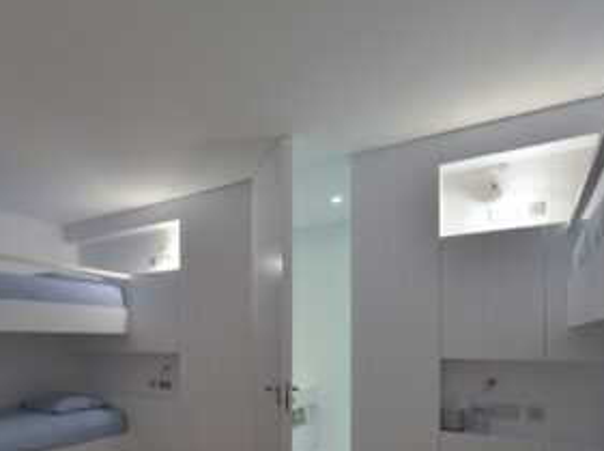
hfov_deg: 68.5
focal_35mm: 24
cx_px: 176
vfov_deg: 54.1
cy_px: 337
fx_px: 418
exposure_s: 1/30
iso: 1000
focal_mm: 14
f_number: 8
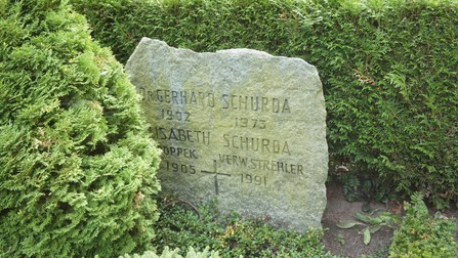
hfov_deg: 48.3
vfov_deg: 28.4
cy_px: 121
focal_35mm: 42
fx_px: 510
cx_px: 226
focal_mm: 26
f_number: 4.5
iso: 1000
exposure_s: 1/250
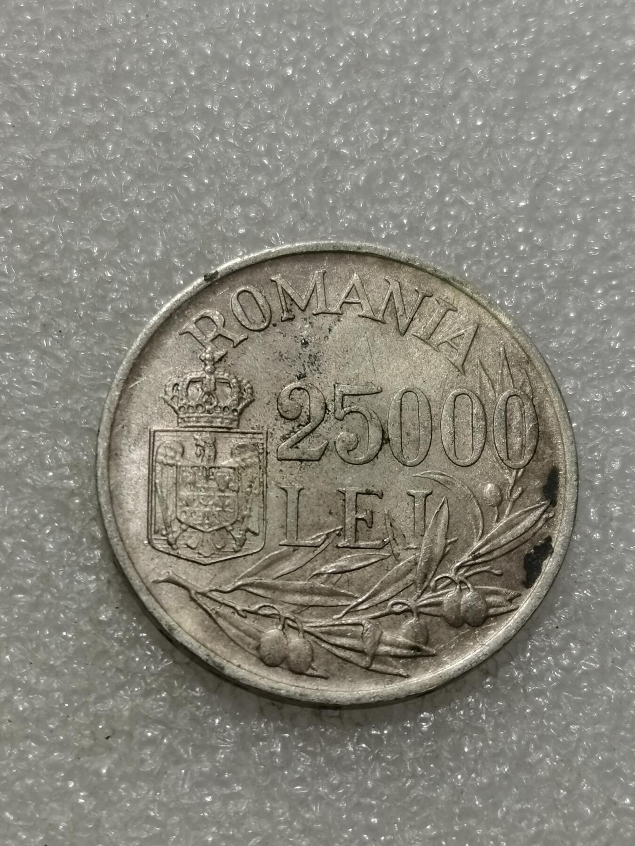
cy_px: 423
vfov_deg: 25.7
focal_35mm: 76
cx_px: 318
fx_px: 1859
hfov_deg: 19.4
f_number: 1.8
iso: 64
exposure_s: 1/120
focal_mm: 5.58
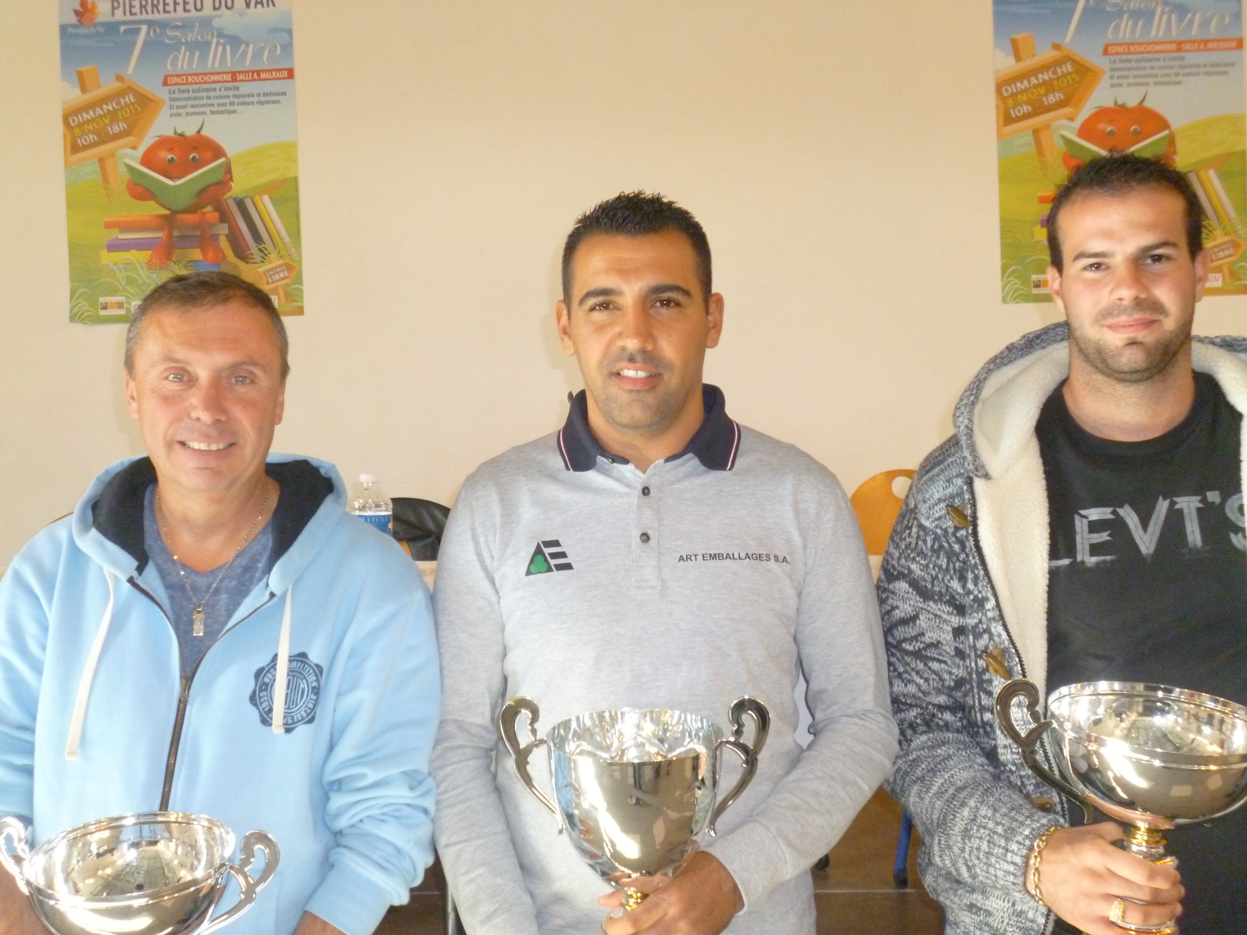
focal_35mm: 38
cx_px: 624
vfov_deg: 37.7
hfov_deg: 49.0
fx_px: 1369
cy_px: 468
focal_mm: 6.8
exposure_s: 1/60
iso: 400
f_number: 3.2
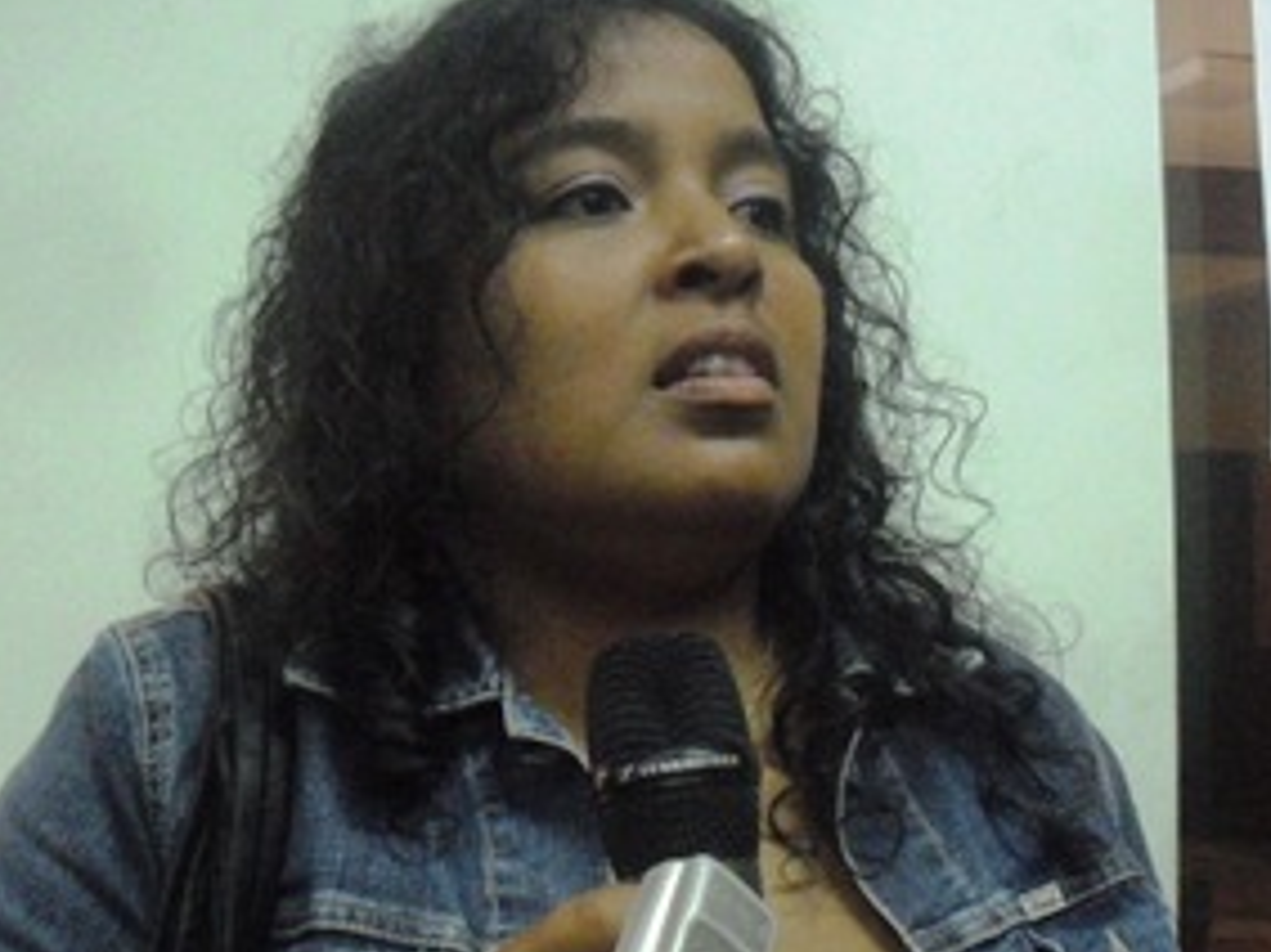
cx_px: 642
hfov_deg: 33.8
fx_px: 2092
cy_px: 638
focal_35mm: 57
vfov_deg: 25.5
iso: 800
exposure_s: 1/60
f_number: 3.1
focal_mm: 6.3
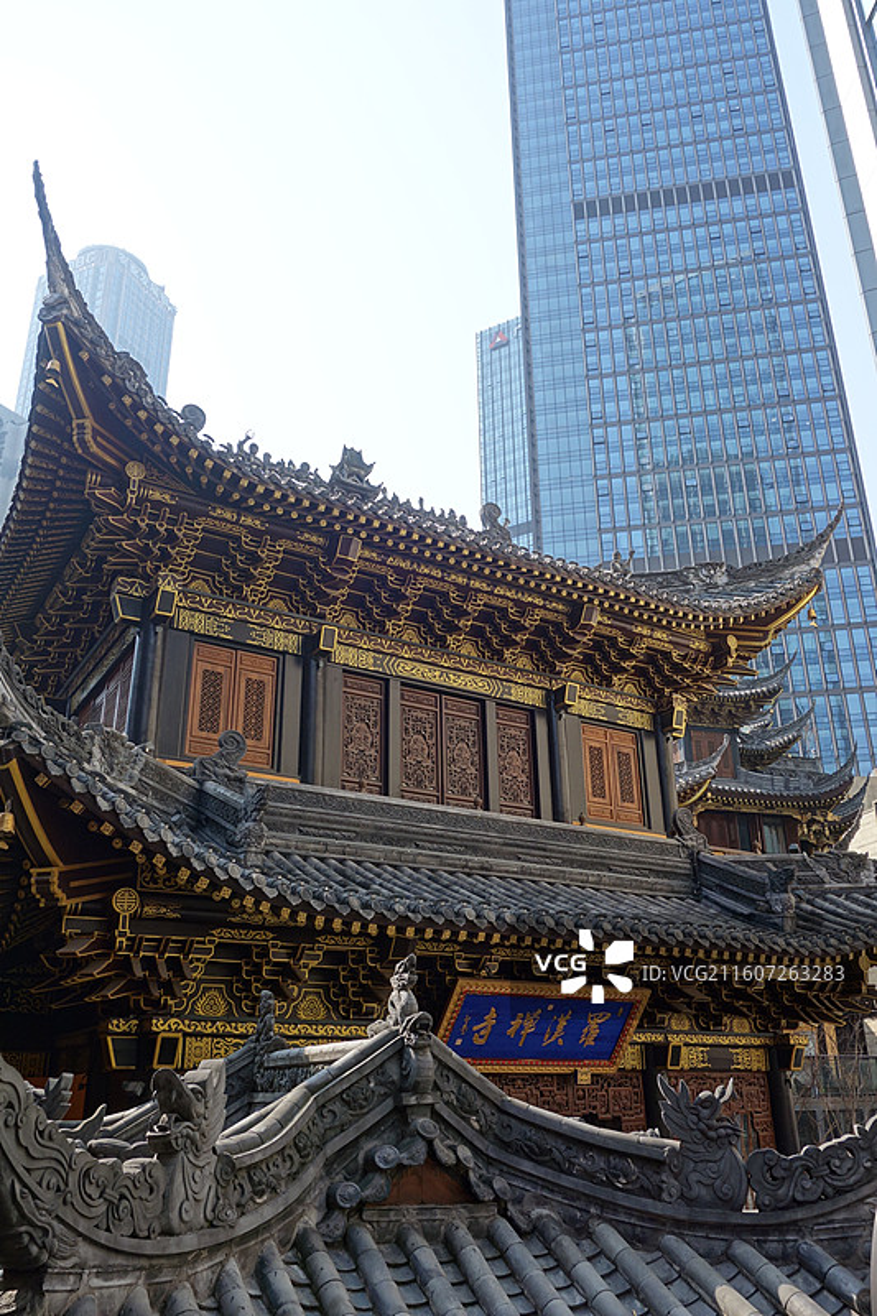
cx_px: 438
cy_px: 658
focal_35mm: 28
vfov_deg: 65.5
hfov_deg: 46.4
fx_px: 1024
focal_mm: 10.4
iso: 125
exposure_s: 1/160
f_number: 5.6
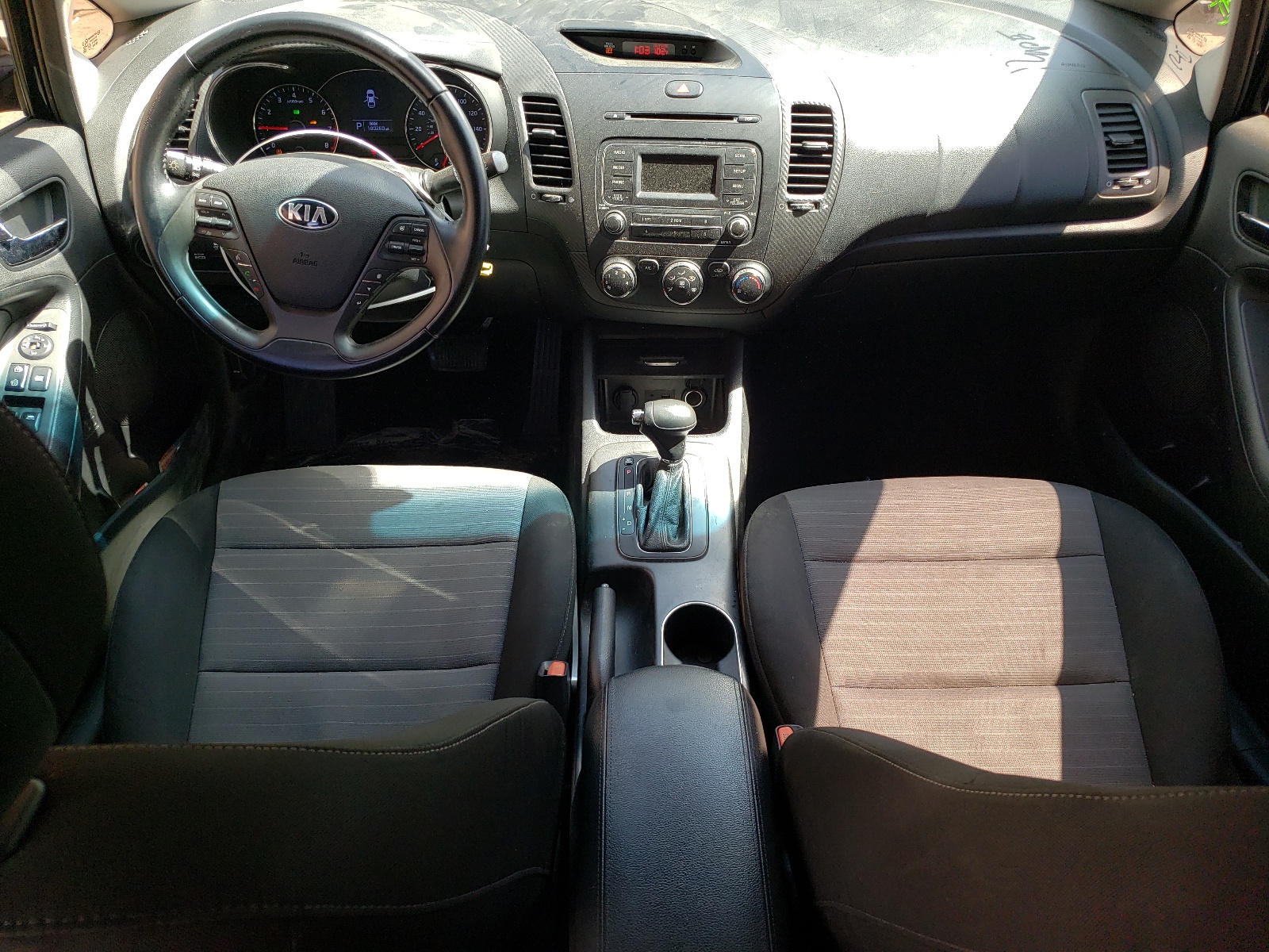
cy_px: 476
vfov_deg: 53.1
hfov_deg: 67.3
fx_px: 953
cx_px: 634
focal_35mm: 26
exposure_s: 1/189
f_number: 1.5
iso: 50
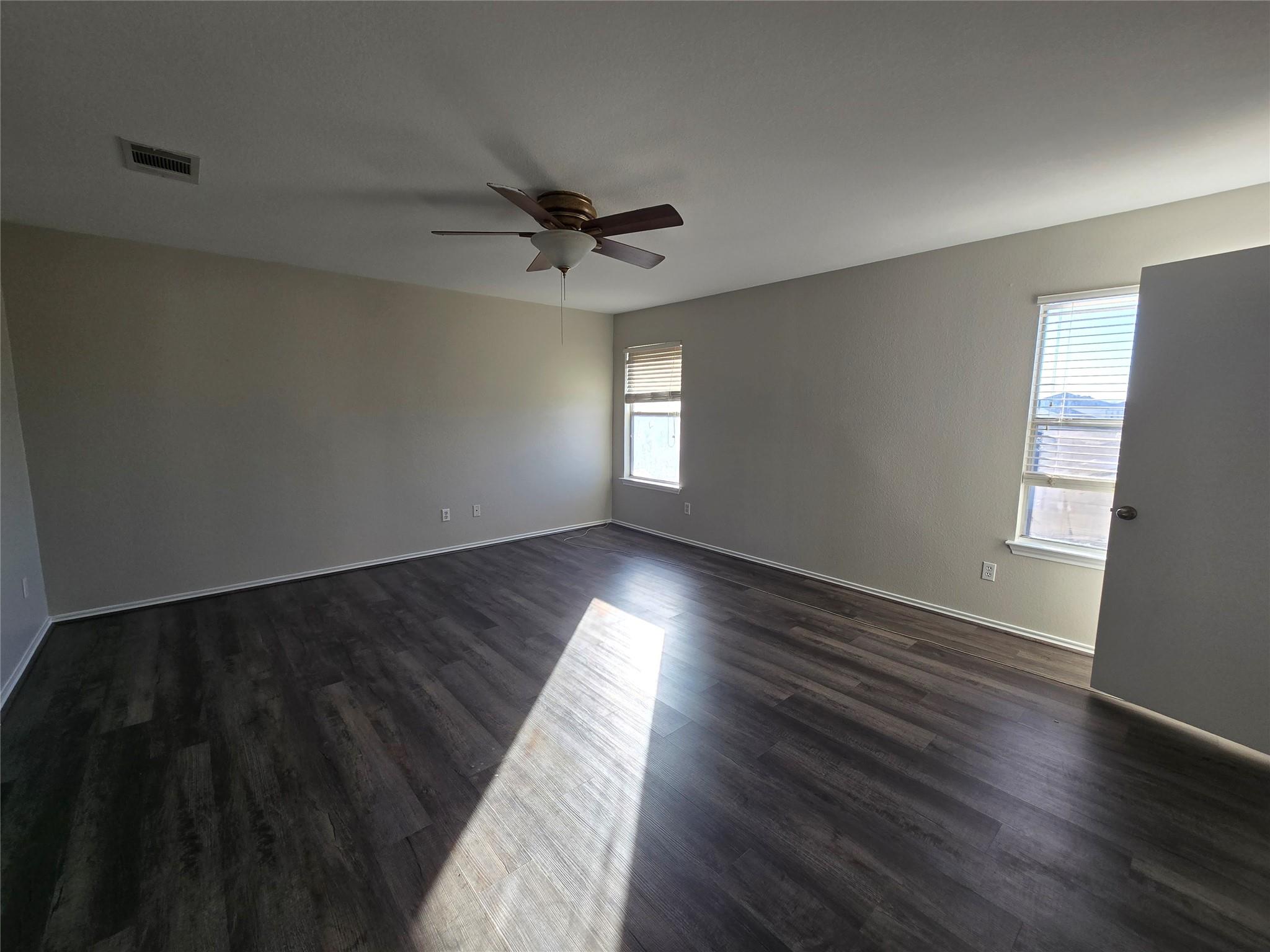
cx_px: 635
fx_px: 477
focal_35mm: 13
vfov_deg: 89.9
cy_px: 476
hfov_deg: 106.2
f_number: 2.2
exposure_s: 1/120
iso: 50
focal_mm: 2.2
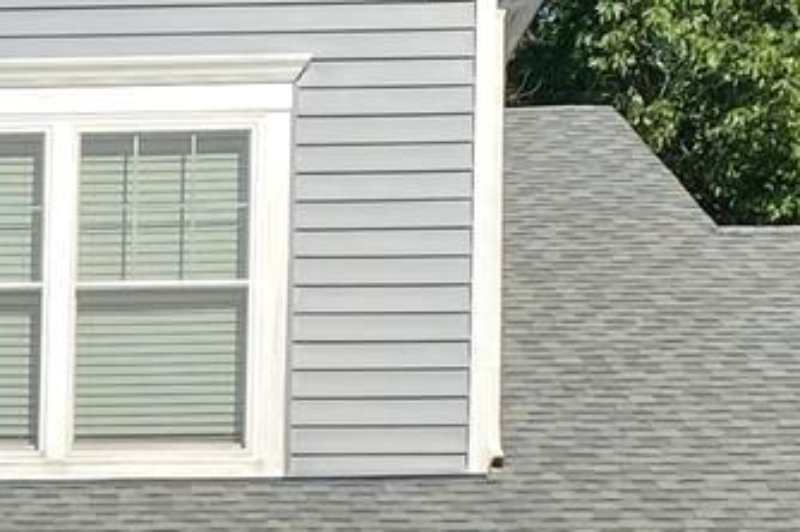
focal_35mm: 166
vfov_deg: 7.9
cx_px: -537
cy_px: 1045
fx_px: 3685
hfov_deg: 11.7
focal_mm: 4.25
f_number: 1.8
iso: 32
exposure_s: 1/2463
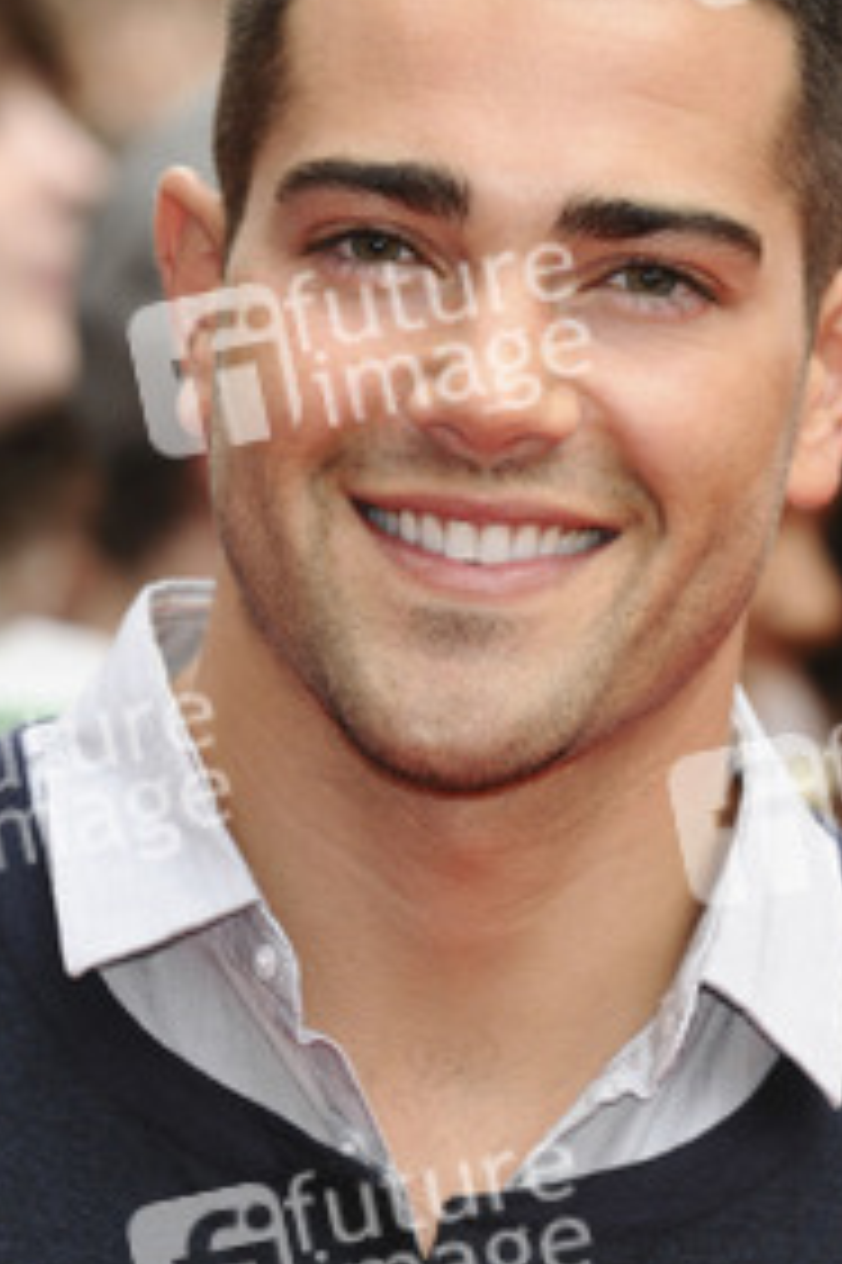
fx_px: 9764
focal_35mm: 278
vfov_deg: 7.4
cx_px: 493
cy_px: 576
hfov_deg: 4.9
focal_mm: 130
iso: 640
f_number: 5
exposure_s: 1/200
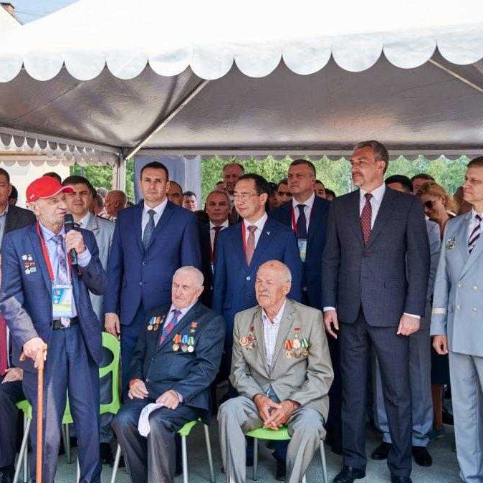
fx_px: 774
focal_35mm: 49
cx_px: 214
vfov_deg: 34.7
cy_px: 240
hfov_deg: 34.6
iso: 200
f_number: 4
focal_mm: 38
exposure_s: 1/640
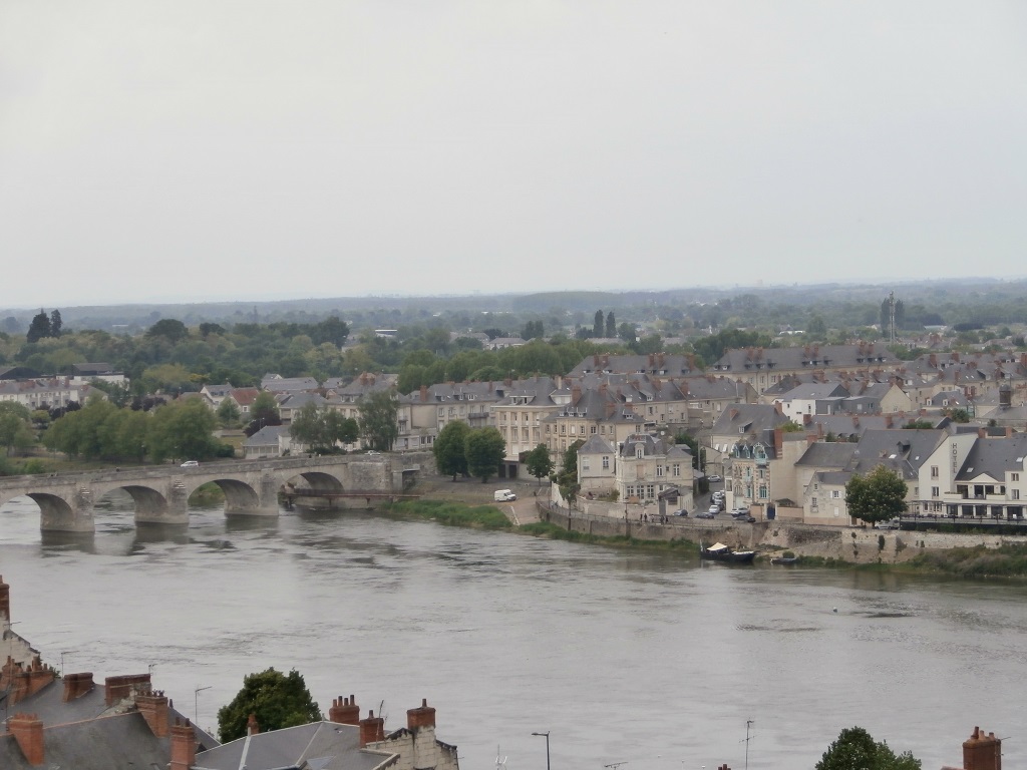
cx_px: 514
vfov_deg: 13.5
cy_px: 385
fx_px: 3264
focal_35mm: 110
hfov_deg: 17.9
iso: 100
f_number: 5.4
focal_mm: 19.54
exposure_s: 1/400
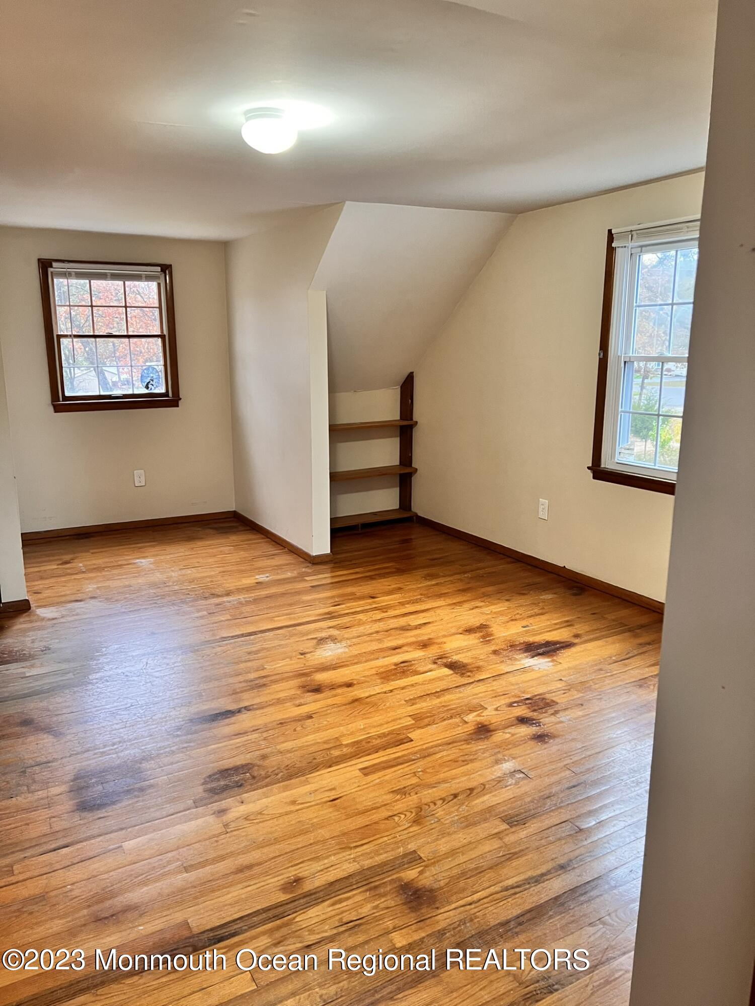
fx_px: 756
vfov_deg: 67.3
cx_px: 378
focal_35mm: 26
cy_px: 503
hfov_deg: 53.1
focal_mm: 5.7
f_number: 1.5
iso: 320
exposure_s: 1/60
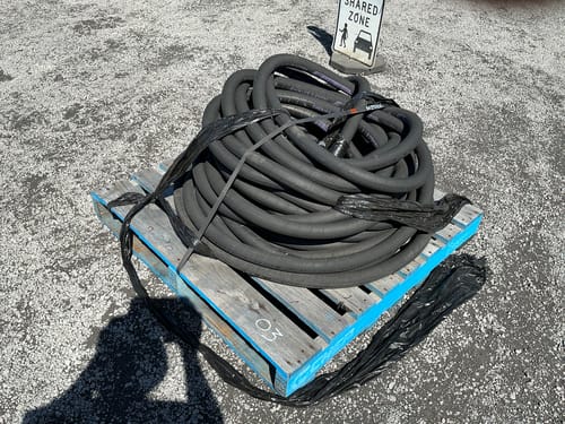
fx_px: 457
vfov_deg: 49.7
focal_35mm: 28
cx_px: 282
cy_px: 212
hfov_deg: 63.4
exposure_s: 1/1675
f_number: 1.8
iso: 25
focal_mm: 3
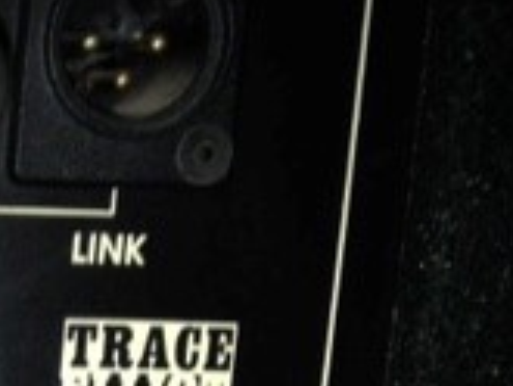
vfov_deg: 10.5
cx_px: -404
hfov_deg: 13.1
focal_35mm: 136
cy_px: 616
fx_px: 2017
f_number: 2.4
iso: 50
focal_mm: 4.28
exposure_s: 1/37
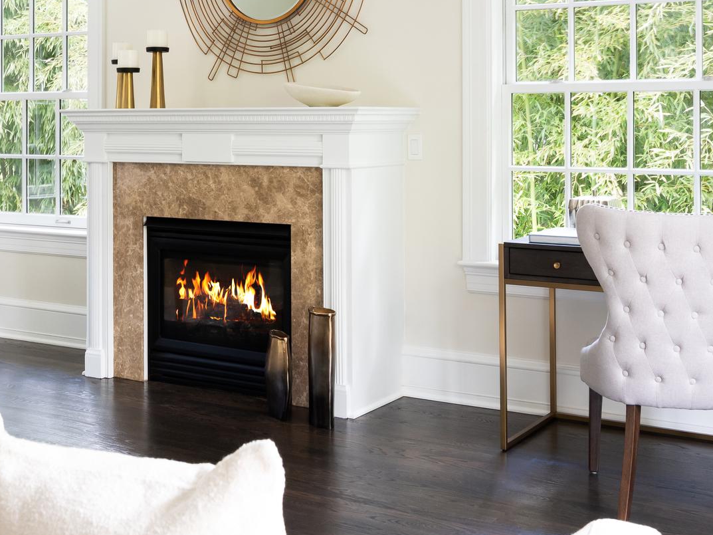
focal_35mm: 55
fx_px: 1133
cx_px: 218
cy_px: 104
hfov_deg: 34.5
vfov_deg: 26.1
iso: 800
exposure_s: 1/20
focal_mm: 30
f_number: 10
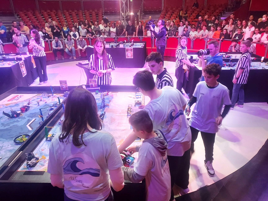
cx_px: 134
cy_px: 100
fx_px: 186
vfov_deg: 56.8
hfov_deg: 71.6
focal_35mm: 24
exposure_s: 1/24
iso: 640
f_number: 1.8
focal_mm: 4.6
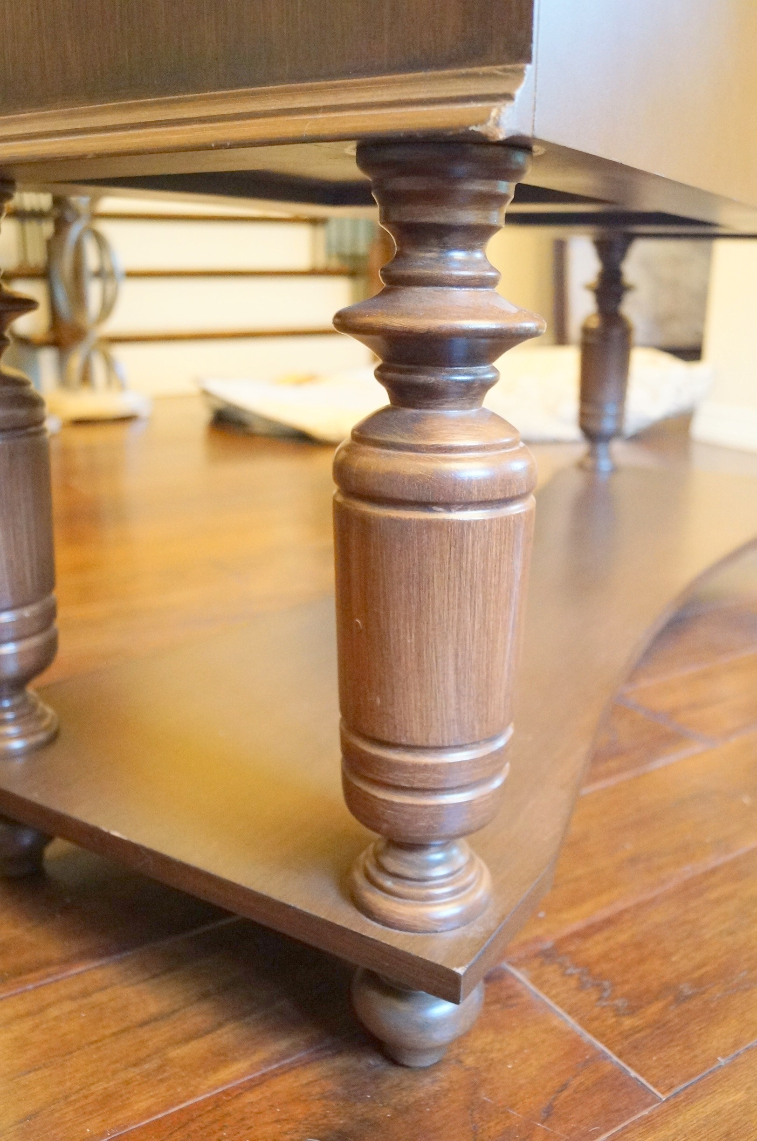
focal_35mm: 30
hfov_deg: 43.5
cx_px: 378
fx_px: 949
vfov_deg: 62.0
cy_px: 570
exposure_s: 1/25
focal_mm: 20
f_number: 4
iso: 3200
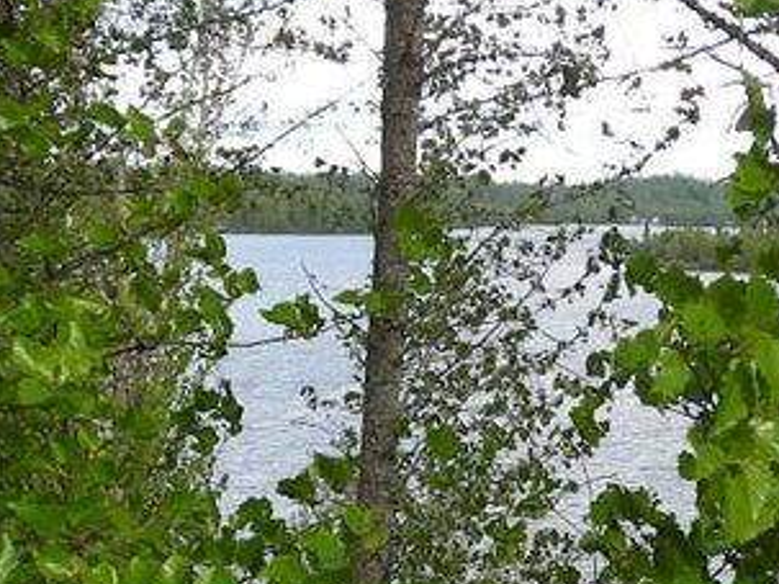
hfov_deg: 18.3
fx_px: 2407
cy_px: 373
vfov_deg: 13.8
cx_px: 539
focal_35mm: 107
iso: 50
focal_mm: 6.3
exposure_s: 1/190
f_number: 3.2
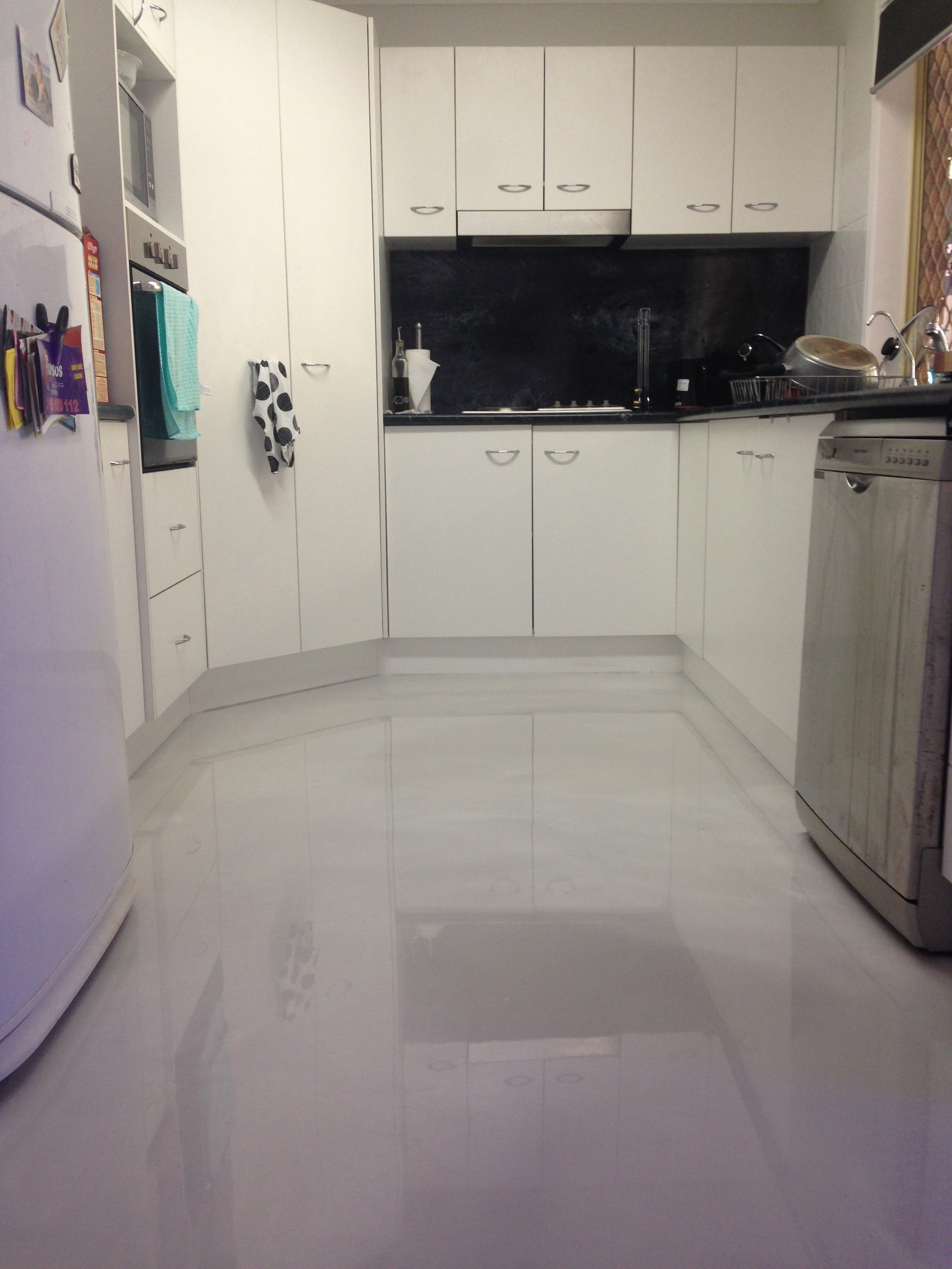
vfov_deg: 55.4
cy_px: 634
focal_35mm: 33
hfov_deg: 42.9
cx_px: 476
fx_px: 1210
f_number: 2.4
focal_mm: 4.12
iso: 80
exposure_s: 1/20
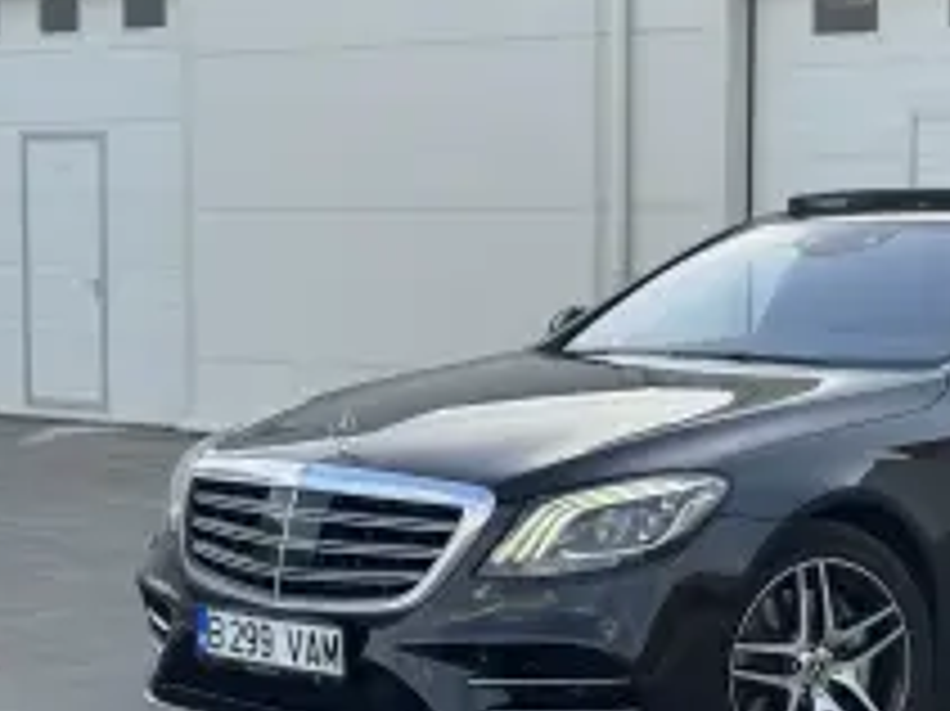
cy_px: 454
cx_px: 792
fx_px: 2249
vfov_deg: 17.9
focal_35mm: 82
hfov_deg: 23.4
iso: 64
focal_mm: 6.76
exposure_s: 1/499
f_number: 1.78
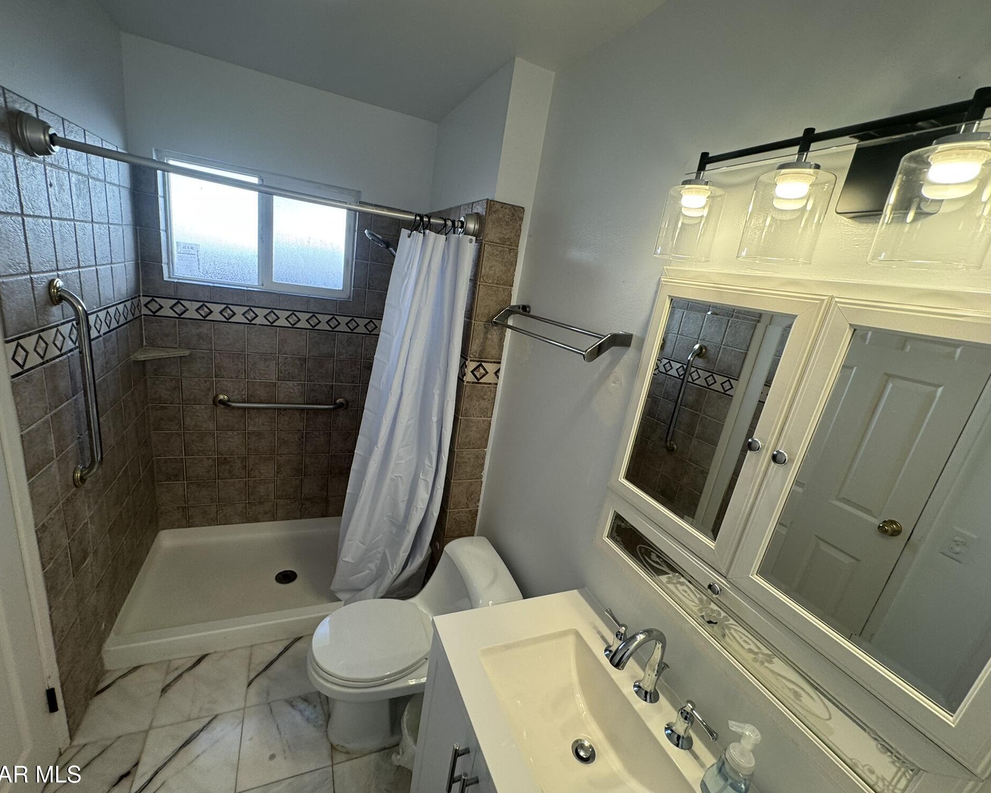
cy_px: 404
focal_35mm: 15
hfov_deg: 96.8
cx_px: 488
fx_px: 440
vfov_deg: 84.0
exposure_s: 1/120
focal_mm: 2.22
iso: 125
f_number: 2.2
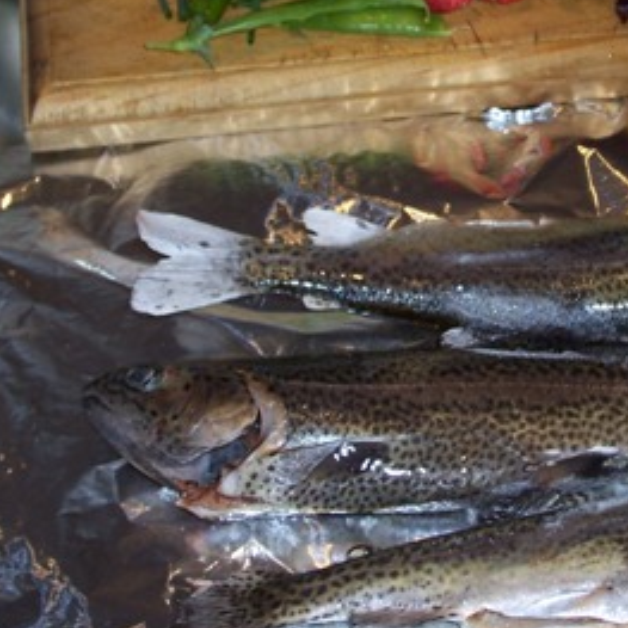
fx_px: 1786
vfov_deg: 19.8
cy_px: 149
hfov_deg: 19.8
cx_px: 451
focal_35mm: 87
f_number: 3
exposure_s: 1/60
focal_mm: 7
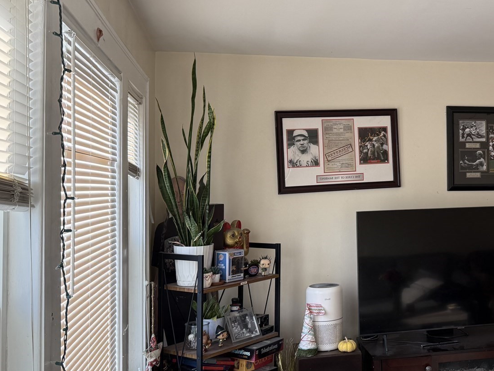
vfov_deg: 32.1
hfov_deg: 40.2
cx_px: 403
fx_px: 642
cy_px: 143
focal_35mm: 45
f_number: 1.78
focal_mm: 6.76
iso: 100
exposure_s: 1/266
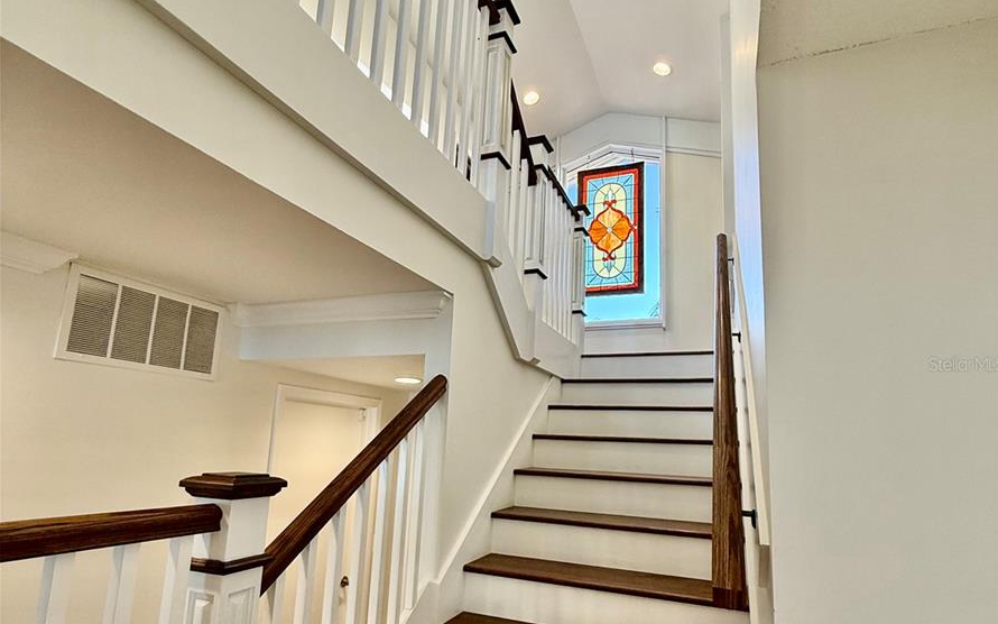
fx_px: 544
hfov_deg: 85.1
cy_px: 364
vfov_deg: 59.3
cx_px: 503
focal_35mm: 20
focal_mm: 2.22
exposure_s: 1/120
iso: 160
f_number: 2.2
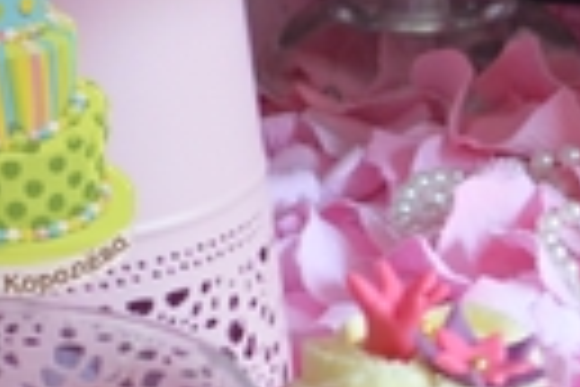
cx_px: 1353
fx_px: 6541
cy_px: -338
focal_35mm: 406
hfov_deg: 4.9
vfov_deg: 3.4
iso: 800
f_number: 4
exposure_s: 1/60
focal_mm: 50
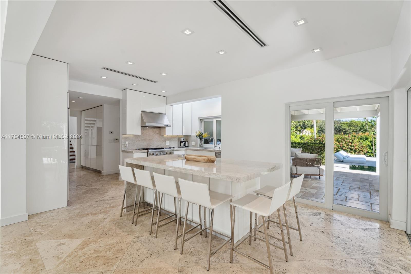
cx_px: 206
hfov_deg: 96.7
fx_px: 183
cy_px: 137
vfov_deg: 73.7
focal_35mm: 16
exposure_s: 1/50
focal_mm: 16
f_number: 8
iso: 400
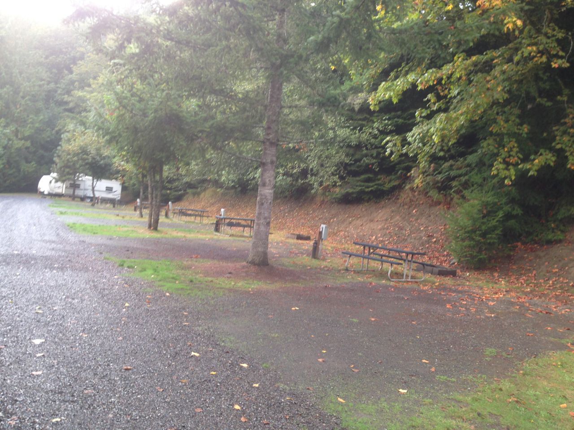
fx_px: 547
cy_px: 215
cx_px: 287
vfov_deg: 42.9
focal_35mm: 33
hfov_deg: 55.4
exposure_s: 1/24
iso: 50
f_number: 2.4
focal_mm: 4.12
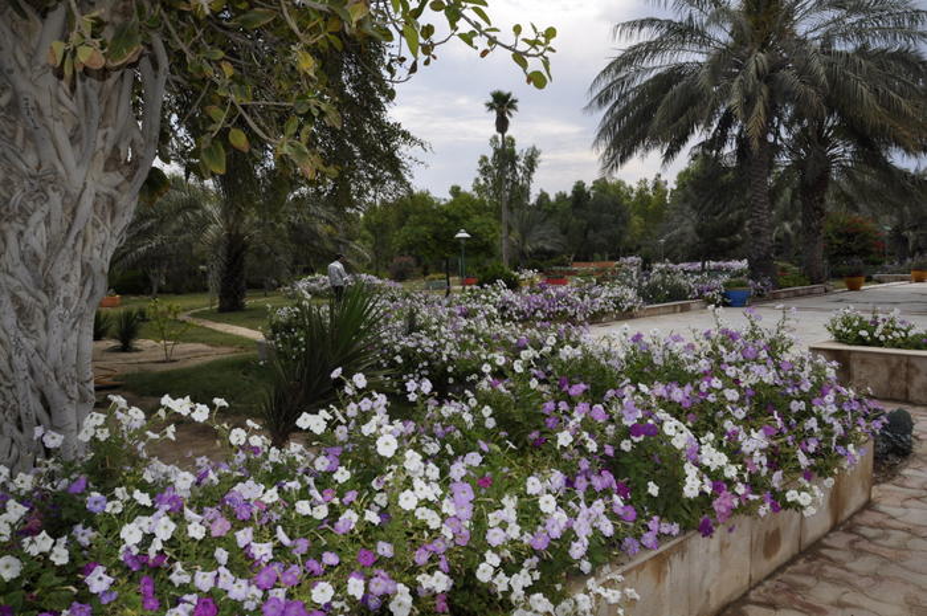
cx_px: 464
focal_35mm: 27
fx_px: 694
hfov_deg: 67.4
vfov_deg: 47.8
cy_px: 308
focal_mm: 18
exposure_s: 1/200
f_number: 10
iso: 200
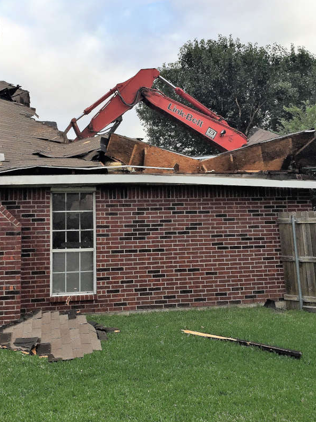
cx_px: 126
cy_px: 180
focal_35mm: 39
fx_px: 475
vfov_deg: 47.7
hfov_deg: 36.7
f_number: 2.2
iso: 32
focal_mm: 4.15
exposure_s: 1/439
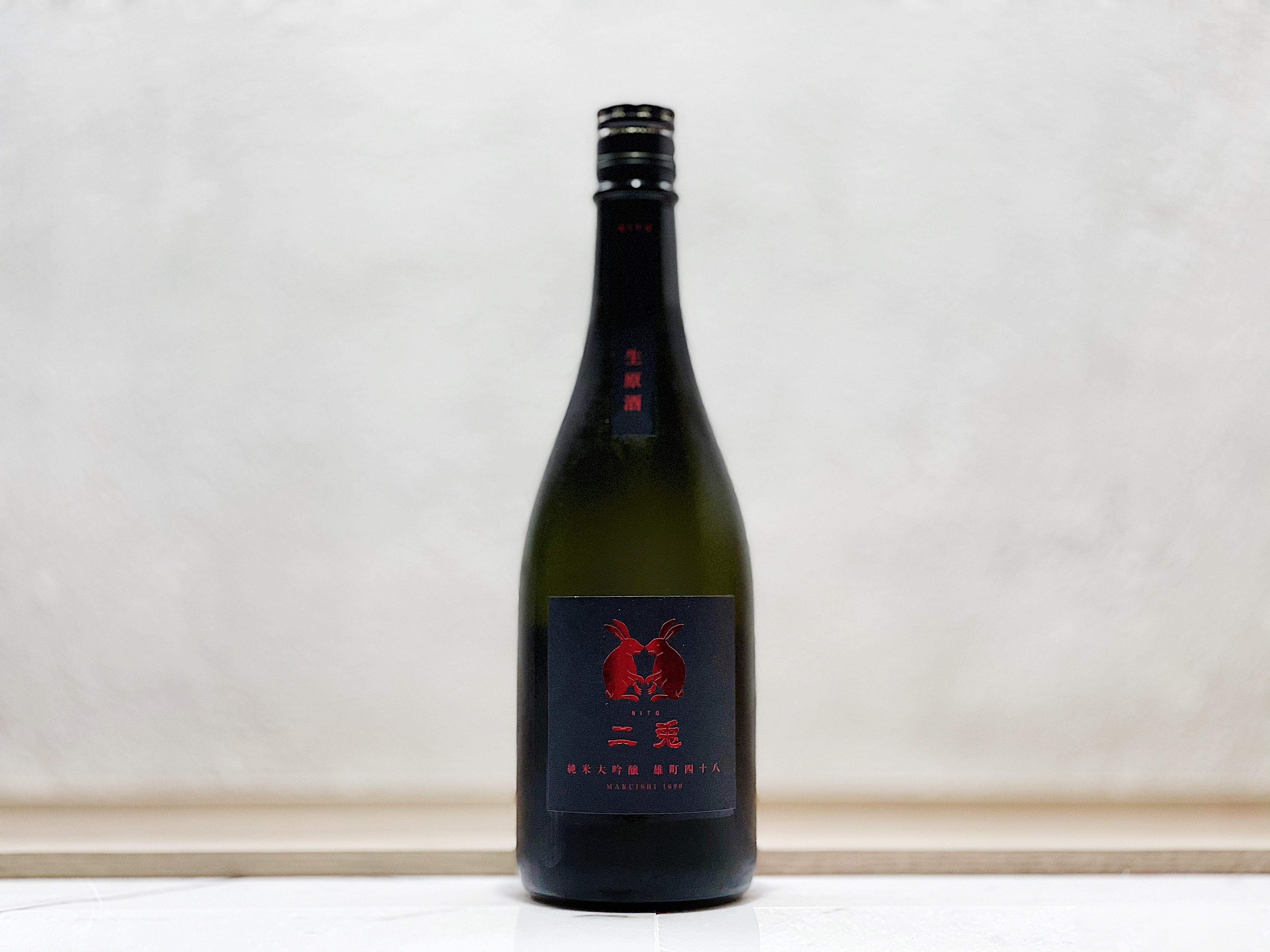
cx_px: 635
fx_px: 1908
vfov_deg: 28.0
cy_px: 476
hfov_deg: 36.8
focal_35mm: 52
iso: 200
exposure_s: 1/100
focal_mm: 6
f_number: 2
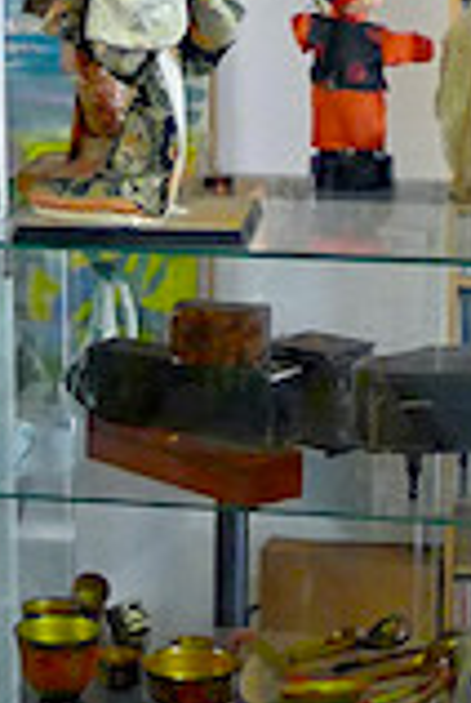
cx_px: 169
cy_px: 340
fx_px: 3107
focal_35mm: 159
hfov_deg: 8.7
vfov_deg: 12.9
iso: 400
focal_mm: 5.1
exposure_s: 1/25
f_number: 2
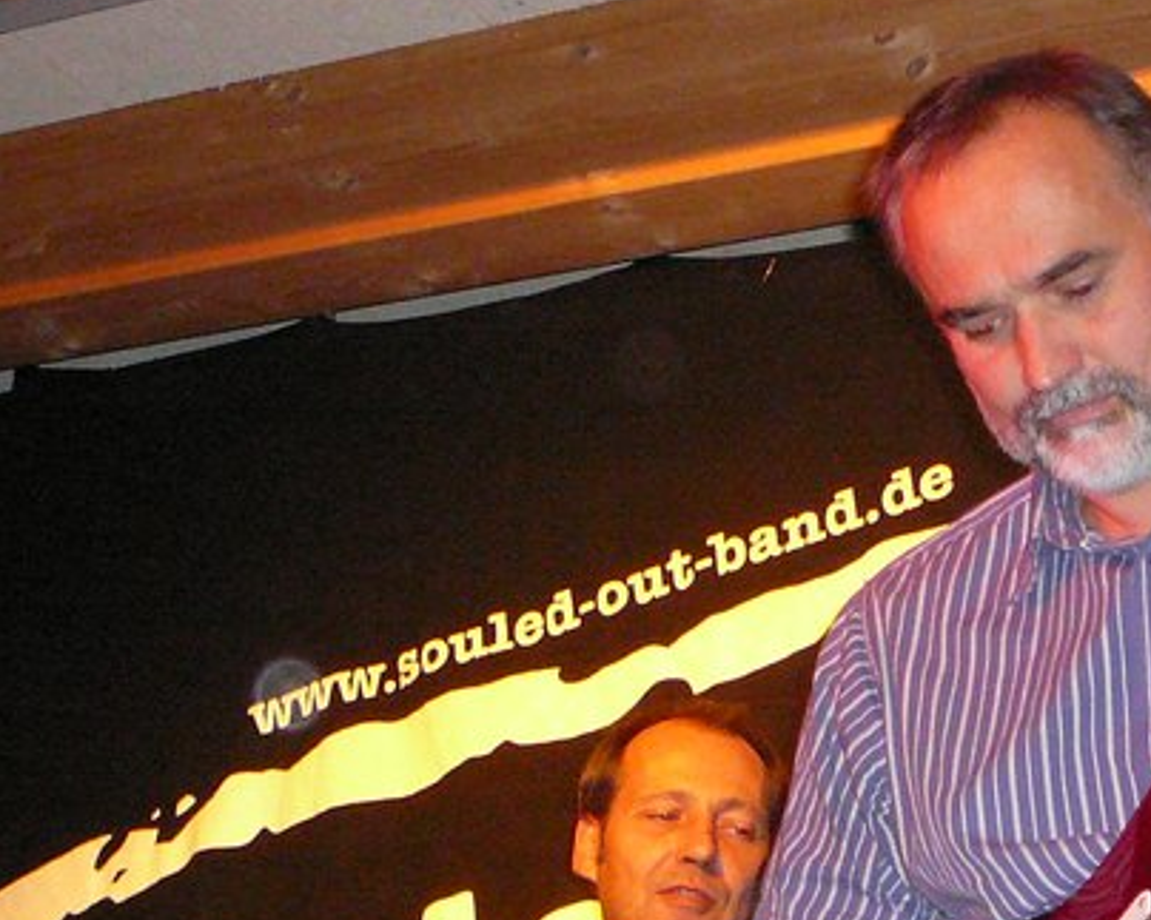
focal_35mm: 104
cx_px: 826
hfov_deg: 18.4
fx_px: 3542
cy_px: 795
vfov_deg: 14.7
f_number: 3.2
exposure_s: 1/30
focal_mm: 6.4
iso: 400
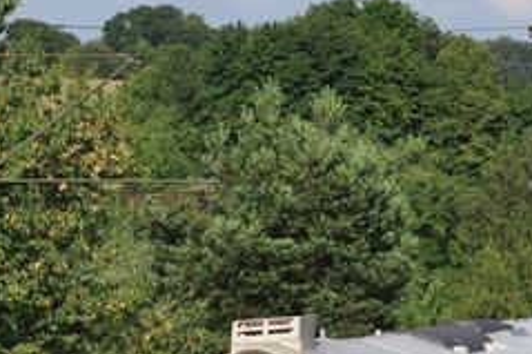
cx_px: 792
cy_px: 203
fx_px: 4270
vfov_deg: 4.7
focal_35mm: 289
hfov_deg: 7.0
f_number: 9
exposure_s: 1/500
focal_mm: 45
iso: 200
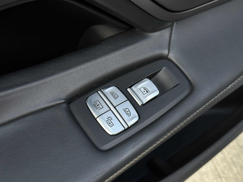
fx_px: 337
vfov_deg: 30.3
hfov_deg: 39.7
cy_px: 91
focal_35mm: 48
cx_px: 122
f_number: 1.78
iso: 80
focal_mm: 6.86
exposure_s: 1/173
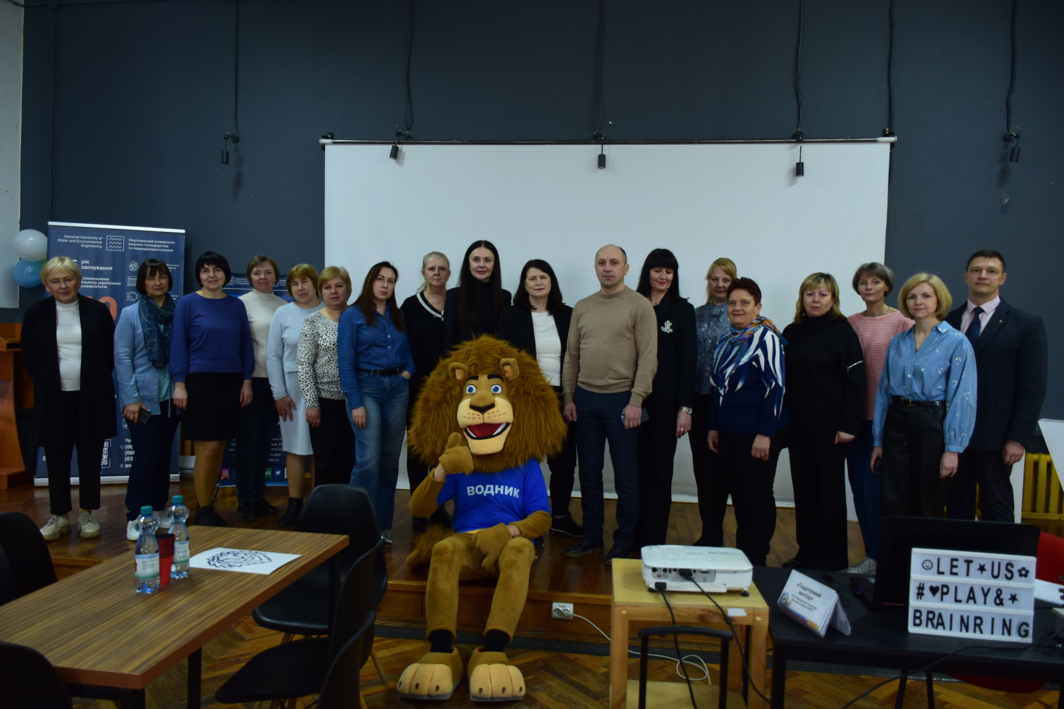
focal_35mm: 27
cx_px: 532
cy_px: 354
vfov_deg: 47.9
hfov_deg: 67.4
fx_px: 798
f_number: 4
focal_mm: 18
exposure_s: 1/30
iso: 800
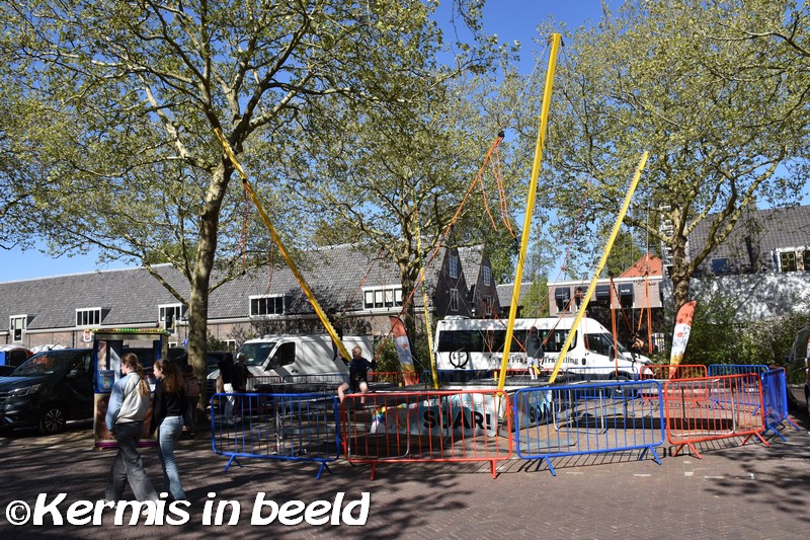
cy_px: 270
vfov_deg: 47.9
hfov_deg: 67.4
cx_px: 405
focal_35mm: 27
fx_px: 607
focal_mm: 18
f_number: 8
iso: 280
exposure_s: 1/500
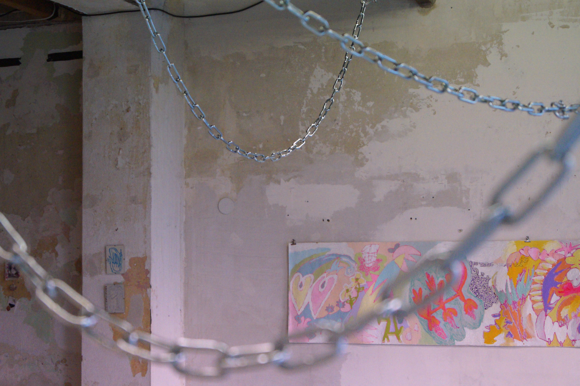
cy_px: 193
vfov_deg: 18.2
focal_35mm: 75
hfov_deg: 27.0
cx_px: 290
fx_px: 1208
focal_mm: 50
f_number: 5.6
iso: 3200
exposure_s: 1/125
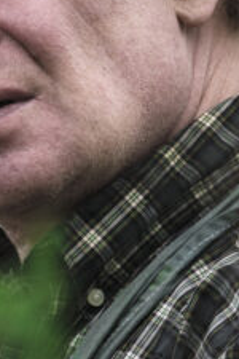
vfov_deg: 4.2
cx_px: -22
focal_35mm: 485
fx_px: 4829
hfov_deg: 2.8
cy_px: 5
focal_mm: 80.4
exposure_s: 1/2000
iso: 400
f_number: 2.8
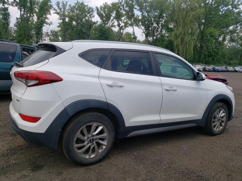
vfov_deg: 53.1
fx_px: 182
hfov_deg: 67.3
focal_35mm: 26
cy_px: 90
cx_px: 121
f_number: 1.5
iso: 50
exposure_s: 1/3333
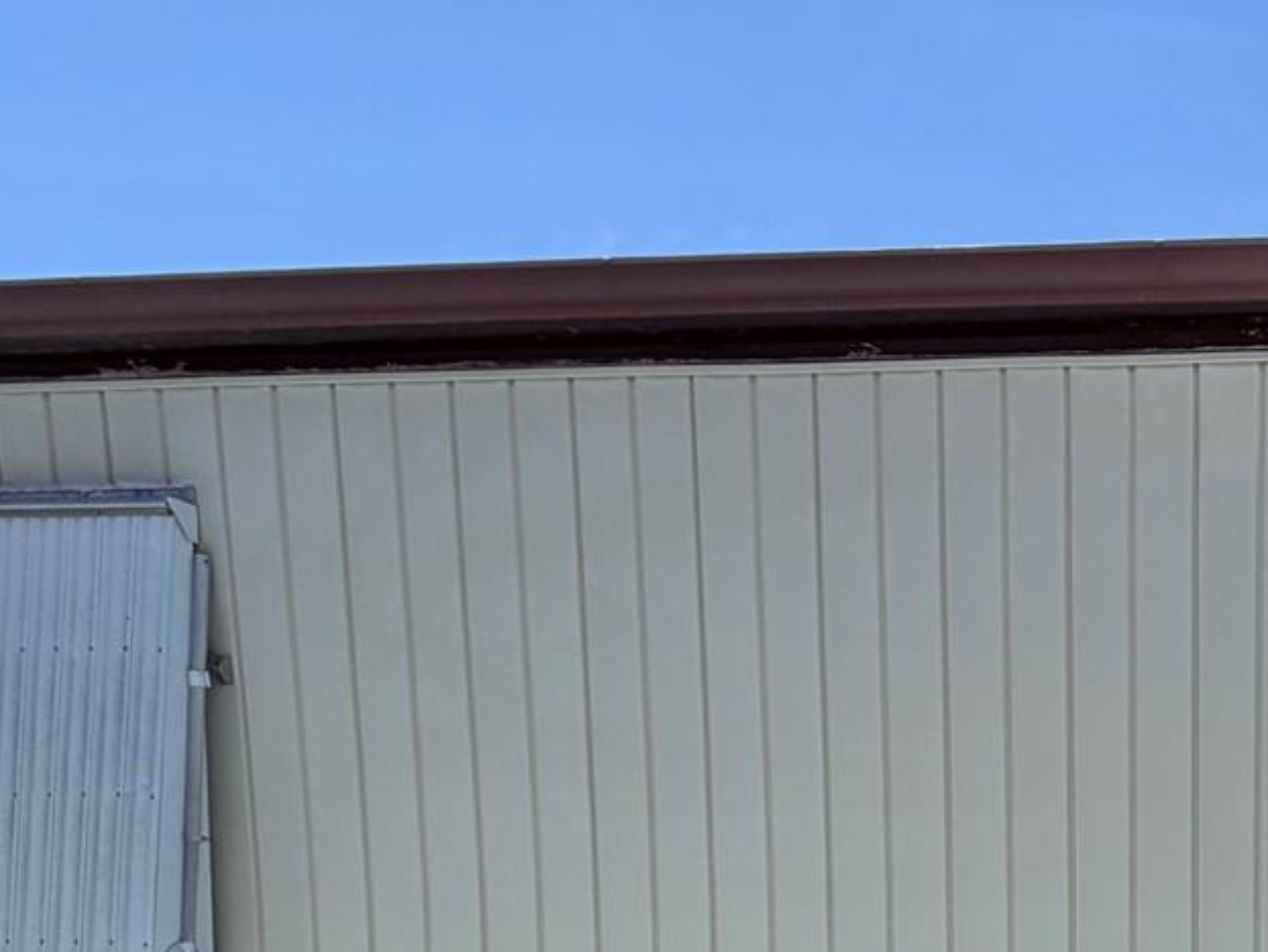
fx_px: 1319
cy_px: 1027
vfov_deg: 34.6
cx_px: 1235
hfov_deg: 44.5
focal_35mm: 36
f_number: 2.2
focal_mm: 2.22
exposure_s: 1/770
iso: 25
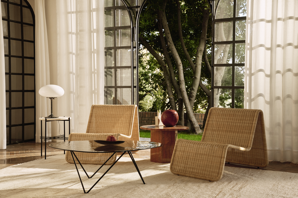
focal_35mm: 50
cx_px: 149
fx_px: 417
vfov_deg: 26.8
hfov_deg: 39.3
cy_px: 99
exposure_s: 1/125
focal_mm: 50.4
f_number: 6.3
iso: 640
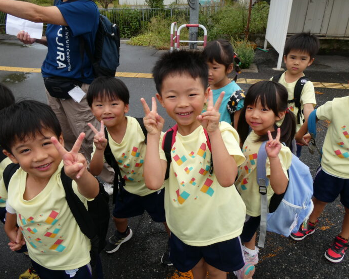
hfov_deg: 65.9
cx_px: 158
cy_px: 139
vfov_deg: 55.0
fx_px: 269
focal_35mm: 26
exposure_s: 1/320
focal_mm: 4.3
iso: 80
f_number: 3.3
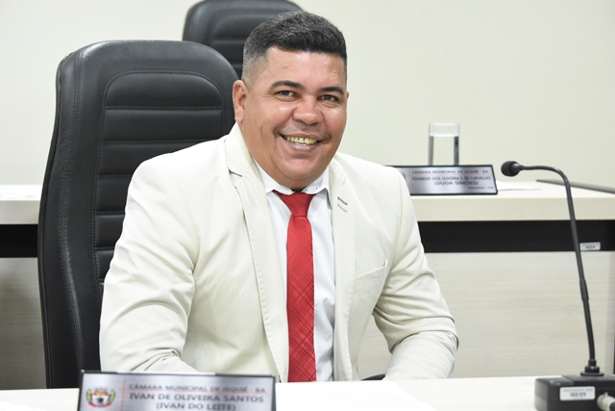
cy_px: 206
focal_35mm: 105
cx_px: 308
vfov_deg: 13.0
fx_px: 1794
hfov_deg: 19.5
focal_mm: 70
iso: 4000
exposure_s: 1/60
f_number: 5
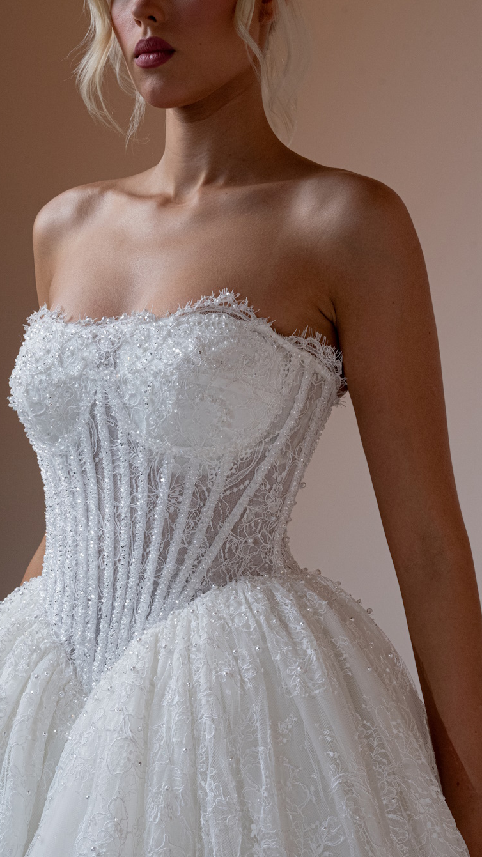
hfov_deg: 15.9
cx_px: 243
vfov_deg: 27.9
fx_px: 1727
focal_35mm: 76
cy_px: 431
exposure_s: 1/200
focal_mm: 48
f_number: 13
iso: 1000
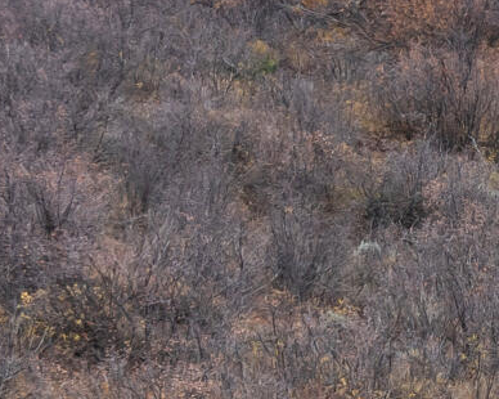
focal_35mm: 276
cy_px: 606
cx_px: 1914
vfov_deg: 5.5
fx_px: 4074
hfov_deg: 6.0
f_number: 7.1
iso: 320
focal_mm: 38
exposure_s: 1/500
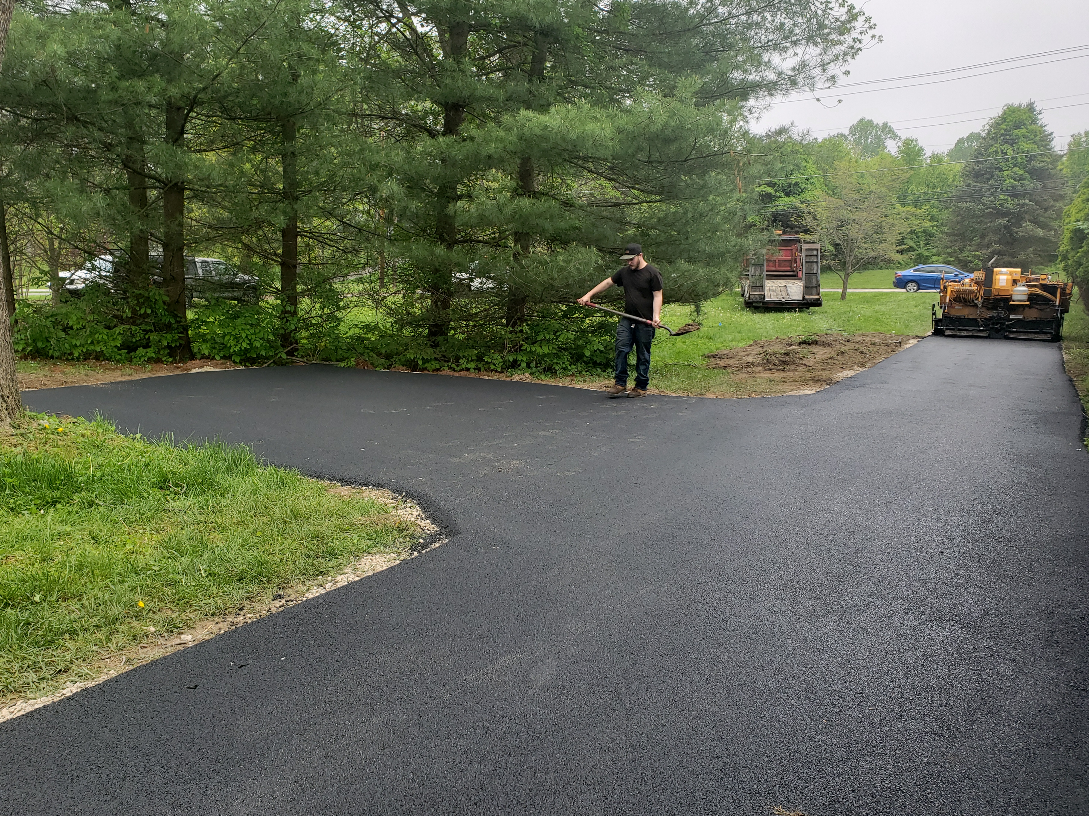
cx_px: 510
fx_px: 912
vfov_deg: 48.2
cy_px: 420
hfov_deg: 61.6
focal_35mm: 29
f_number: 2.4
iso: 50
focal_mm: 4.3
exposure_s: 1/276
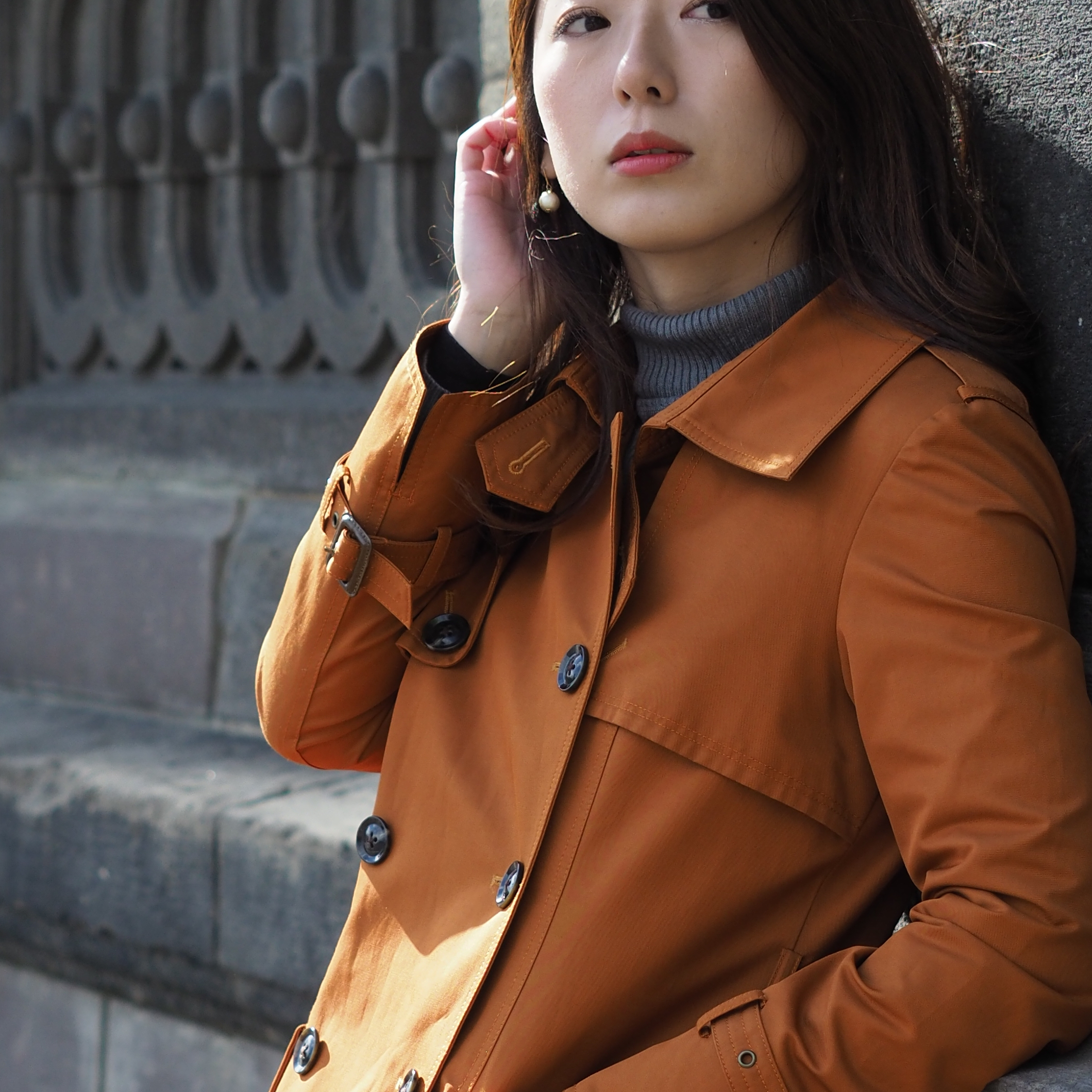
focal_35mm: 173
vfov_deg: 10.1
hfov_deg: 10.1
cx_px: 439
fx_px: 6174
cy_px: 632
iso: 200
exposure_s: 1/1250
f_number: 2.8
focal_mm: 40
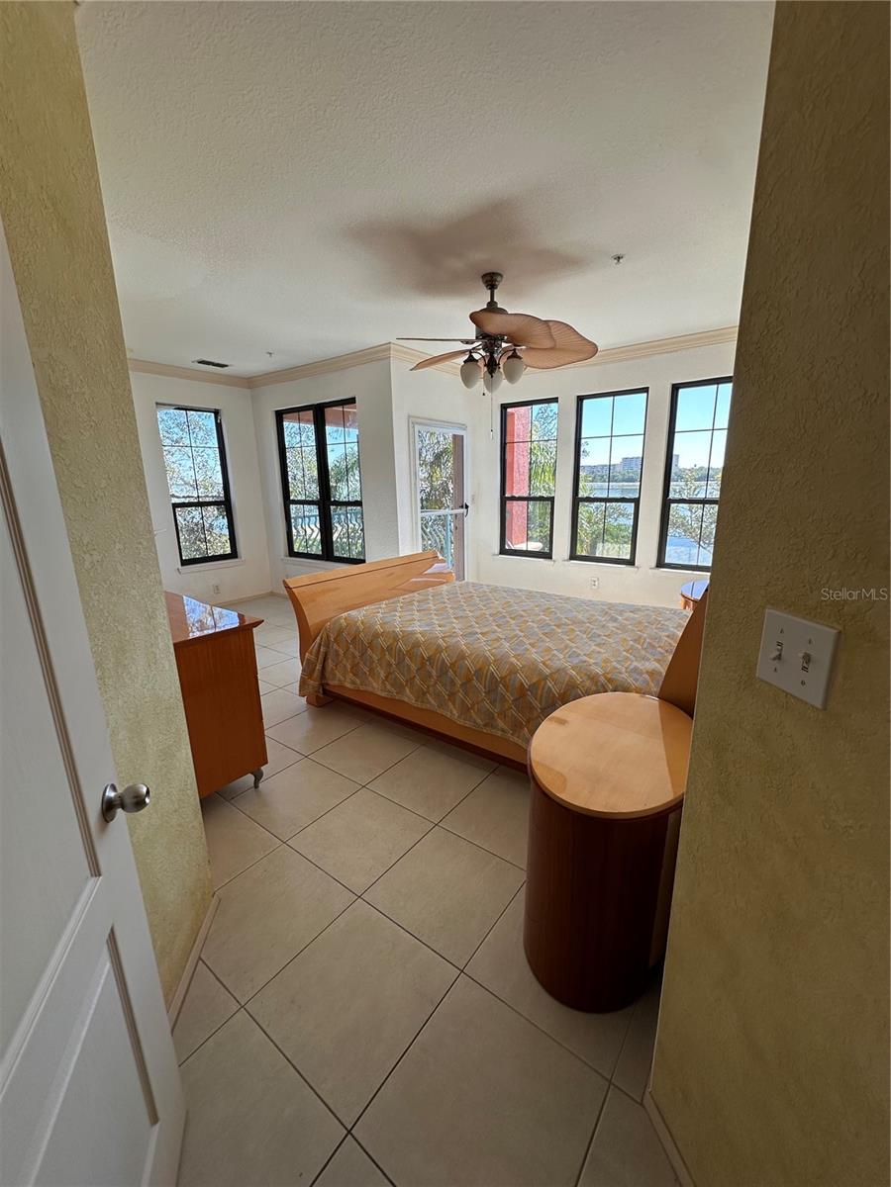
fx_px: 480
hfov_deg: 85.7
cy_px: 594
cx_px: 446
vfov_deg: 102.1
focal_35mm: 14
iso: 40
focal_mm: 2.22
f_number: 2.2
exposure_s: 1/206
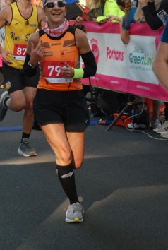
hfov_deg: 7.8
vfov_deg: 11.5
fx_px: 1239
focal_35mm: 178
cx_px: 50
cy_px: 55
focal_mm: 70
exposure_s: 1/320
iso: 1000
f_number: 5.6
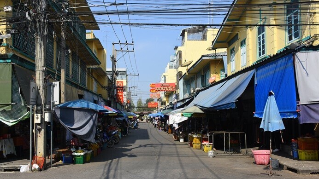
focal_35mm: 35
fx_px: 296
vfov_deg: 33.7
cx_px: 161
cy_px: 100
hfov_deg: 56.6
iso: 250
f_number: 7.1
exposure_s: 1/800
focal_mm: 22
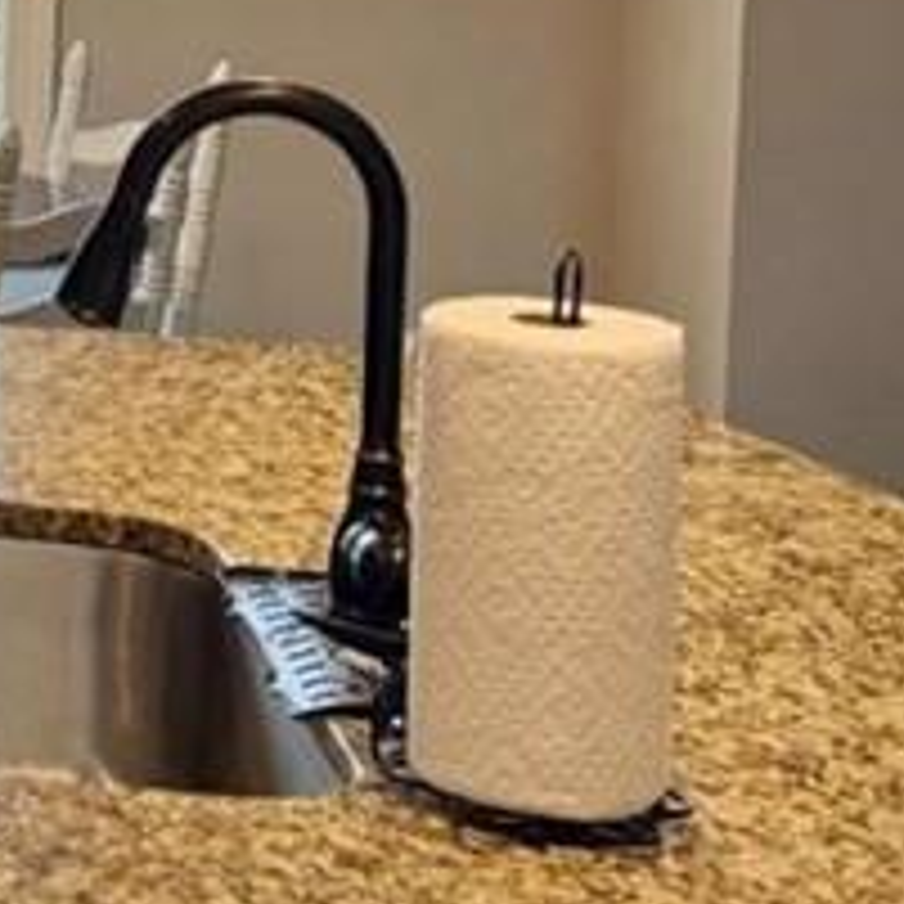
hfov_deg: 13.1
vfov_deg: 15.5
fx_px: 3191
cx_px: -1111
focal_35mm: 108
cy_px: -211
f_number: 1.78
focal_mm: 6.76
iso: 200
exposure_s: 1/120
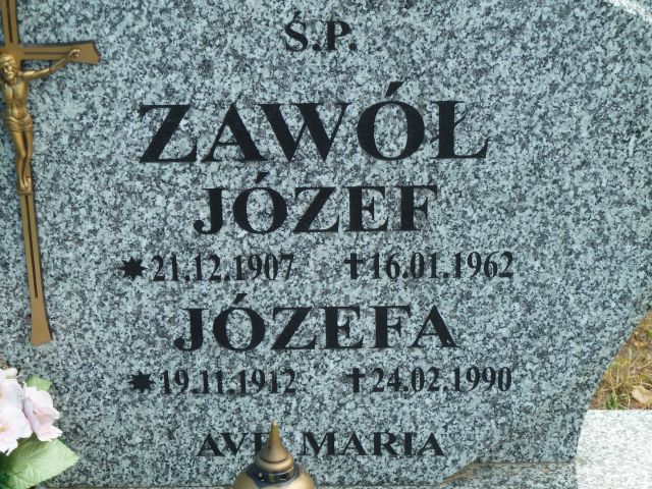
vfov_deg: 14.2
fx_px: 1959
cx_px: 326
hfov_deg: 18.9
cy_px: 244
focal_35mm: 104
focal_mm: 17
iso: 80
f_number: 4.3
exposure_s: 1/80
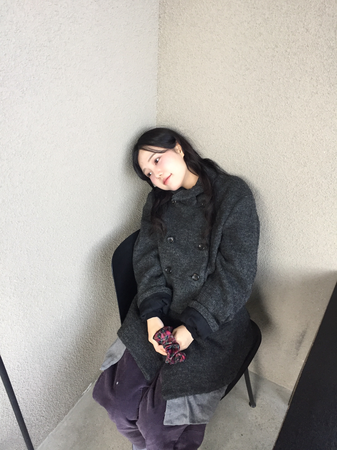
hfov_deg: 48.2
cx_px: 168
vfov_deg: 61.7
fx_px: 376
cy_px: 225
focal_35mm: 29
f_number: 2.2
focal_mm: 4.15
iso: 40
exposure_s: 1/30
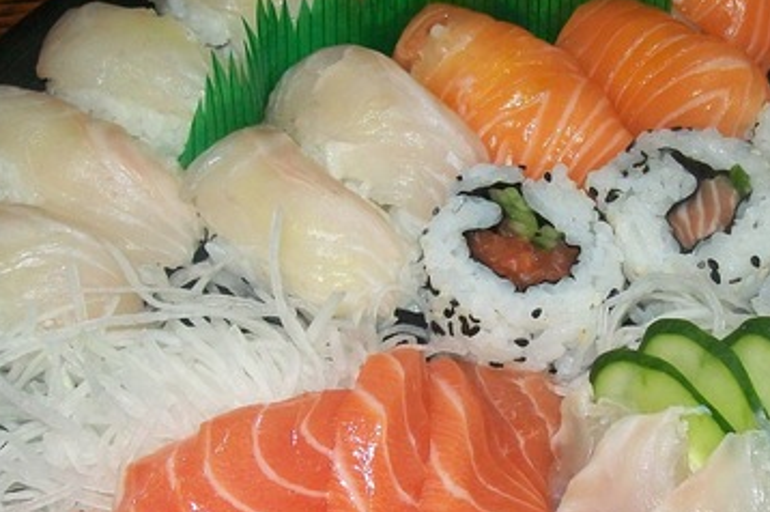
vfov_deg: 20.2
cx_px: 544
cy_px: 318
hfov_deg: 29.8
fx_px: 1432
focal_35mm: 67
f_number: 2.7
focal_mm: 6
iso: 160
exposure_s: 1/60
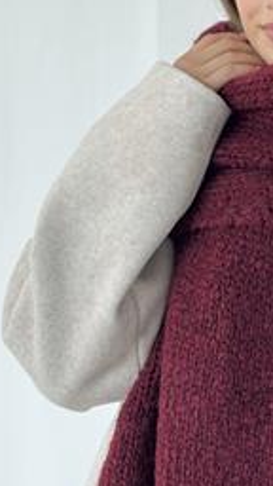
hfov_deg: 11.0
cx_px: 292
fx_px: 1403
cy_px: 134
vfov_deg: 19.5
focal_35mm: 109
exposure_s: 1/60
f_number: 1.78
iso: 100
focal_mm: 6.76
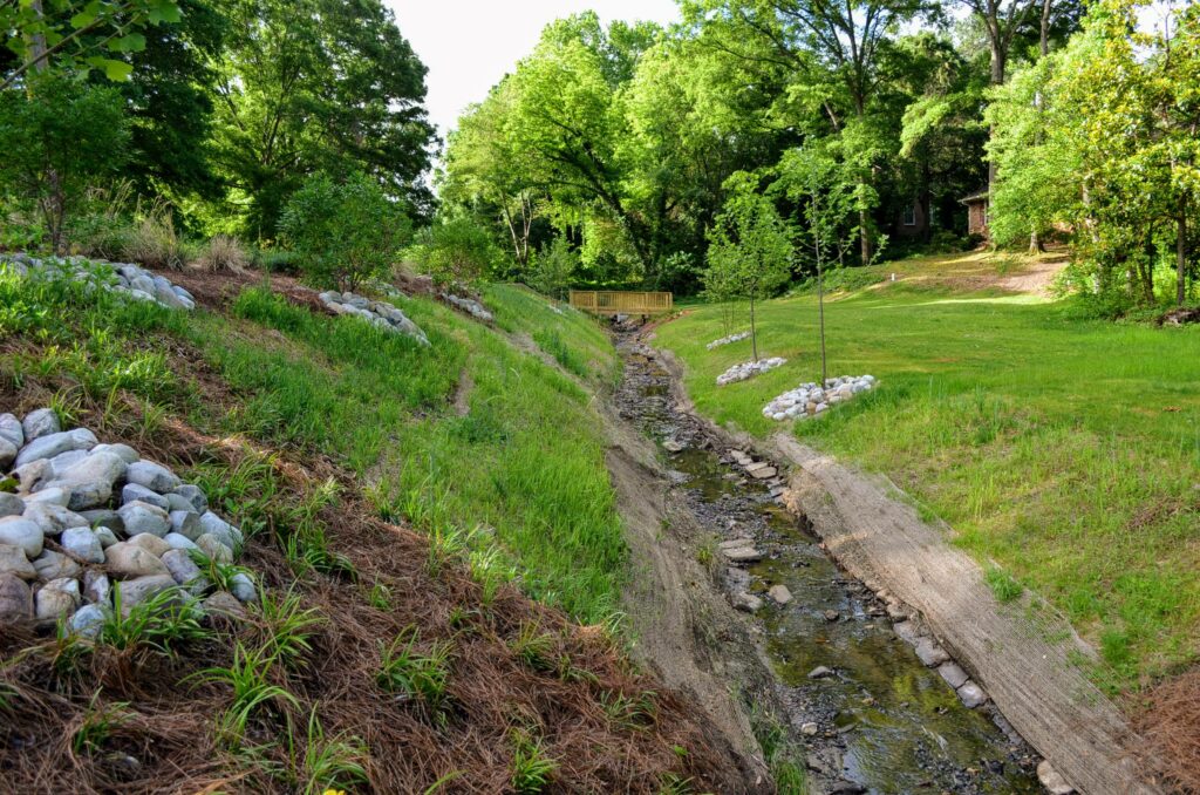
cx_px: 600
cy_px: 398
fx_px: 898
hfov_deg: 67.5
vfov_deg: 47.7
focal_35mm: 27
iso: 200
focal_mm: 18
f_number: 6.3
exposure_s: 1/160
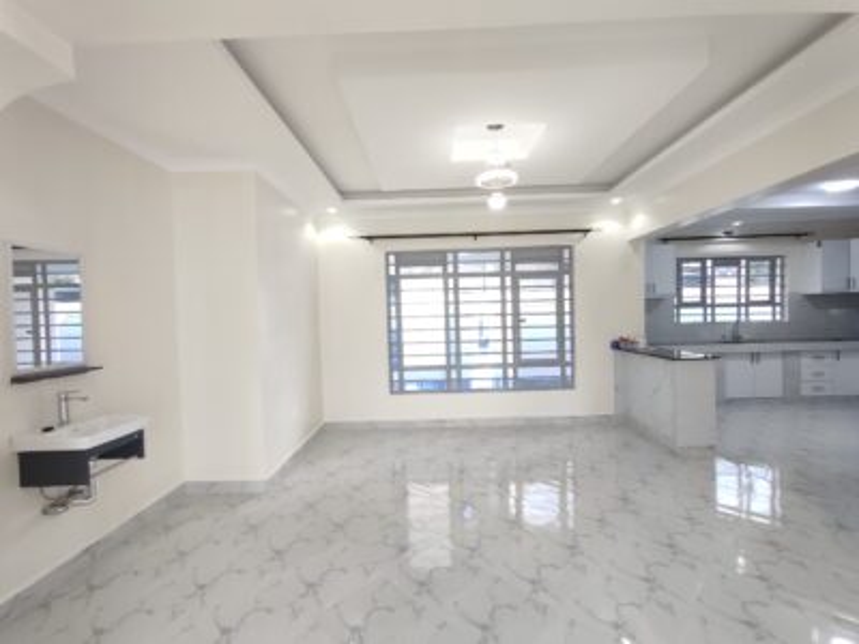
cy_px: 322
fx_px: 323
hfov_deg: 106.2
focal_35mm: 13
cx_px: 430
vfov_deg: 89.9
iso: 263
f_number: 2.2
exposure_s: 1/120
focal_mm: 1.66
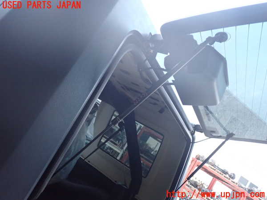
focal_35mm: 30
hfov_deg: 60.0
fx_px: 231
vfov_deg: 46.8
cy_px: 100
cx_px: 134
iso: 800
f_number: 2.3
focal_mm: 5.4
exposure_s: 1/30
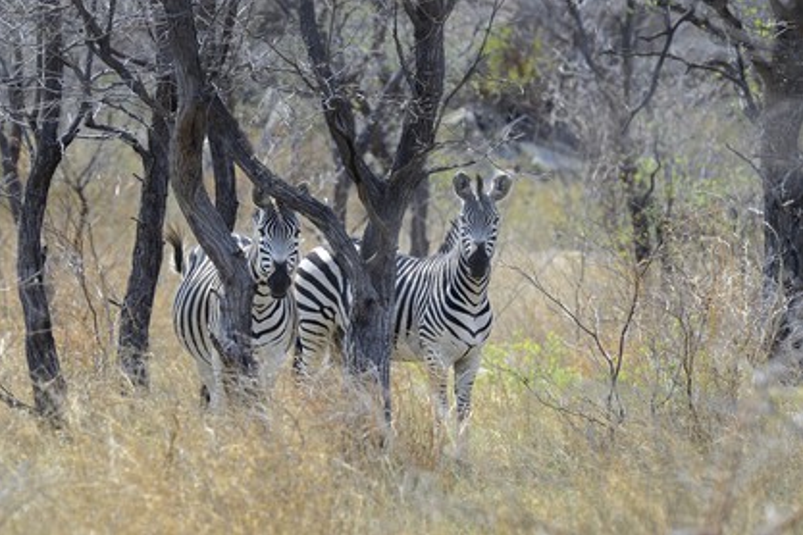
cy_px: 268
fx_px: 6067
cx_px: 402
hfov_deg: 7.6
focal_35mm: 272
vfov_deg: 5.1
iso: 400
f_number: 6.3
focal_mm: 270
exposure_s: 1/640
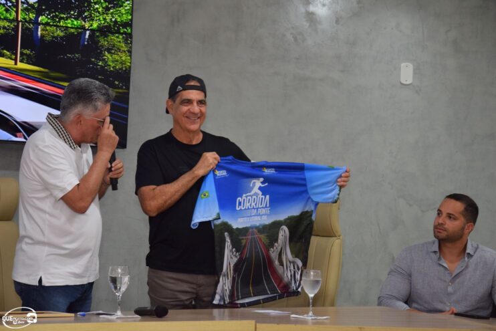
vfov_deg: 12.2
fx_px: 1550
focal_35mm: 112
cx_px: 248
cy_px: 166
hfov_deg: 18.2
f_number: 5.3
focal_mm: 75
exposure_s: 1/80
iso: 800
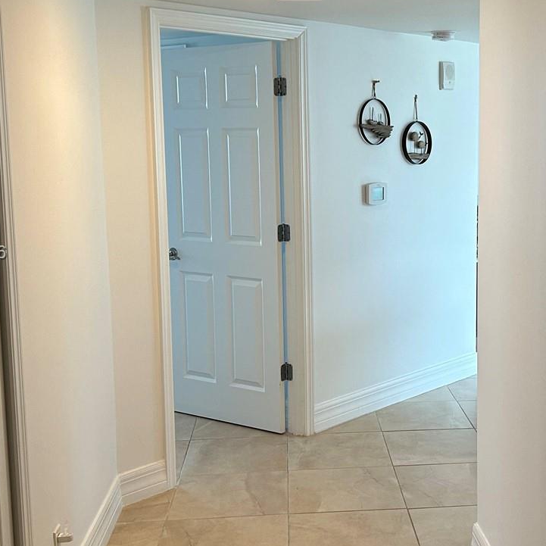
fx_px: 910
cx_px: 376
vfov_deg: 33.4
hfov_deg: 33.0
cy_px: 254
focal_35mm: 51
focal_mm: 5.7
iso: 125
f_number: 1.5
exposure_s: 1/120
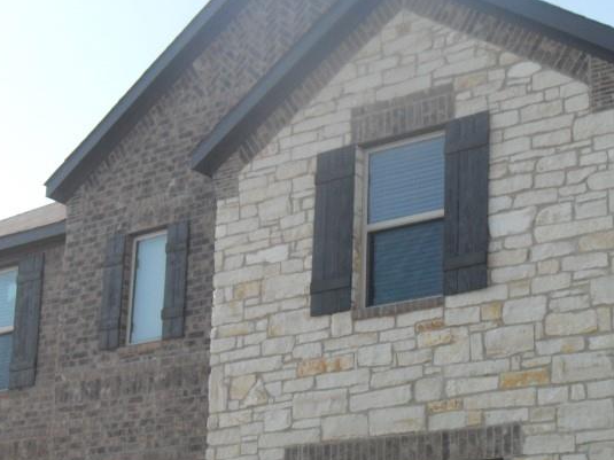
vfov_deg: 21.4
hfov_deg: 28.5
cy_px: 418
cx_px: 468
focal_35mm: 67
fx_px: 1188
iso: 100
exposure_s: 1/125
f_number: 8.9
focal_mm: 6.2
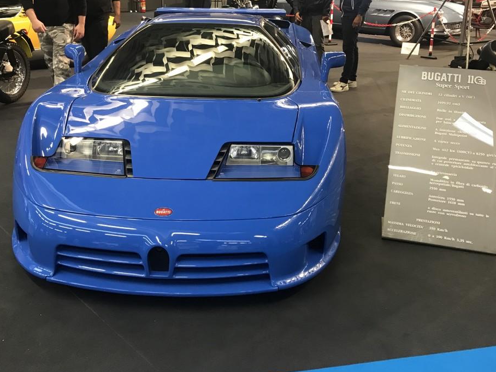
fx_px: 530
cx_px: 229
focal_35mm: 37
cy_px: 131
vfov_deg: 38.3
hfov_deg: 50.1
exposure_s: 1/17
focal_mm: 3.99
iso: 80
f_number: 1.8
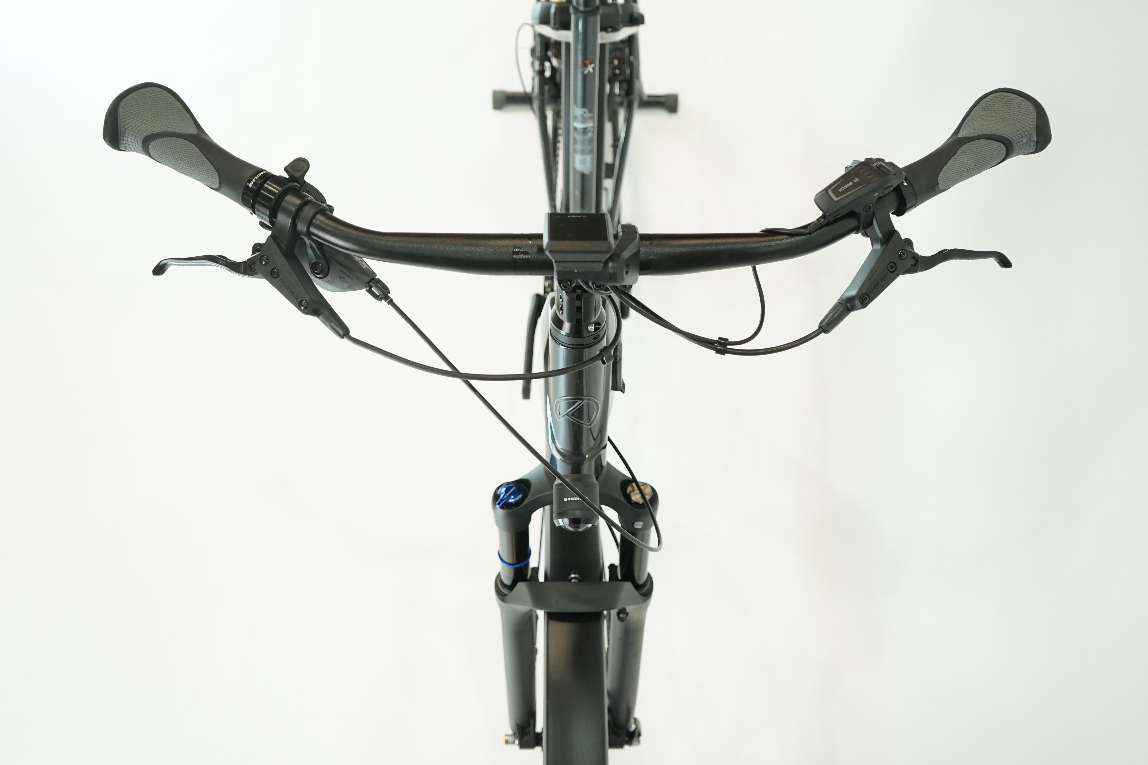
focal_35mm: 33
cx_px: 574
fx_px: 1052
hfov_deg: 57.2
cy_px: 382
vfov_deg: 40.0
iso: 1600
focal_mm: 33
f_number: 5
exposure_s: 1/200
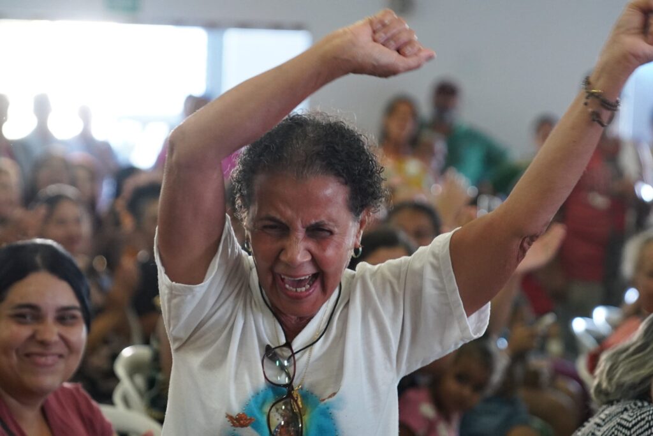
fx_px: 1905
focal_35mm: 105
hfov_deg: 19.5
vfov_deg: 13.0
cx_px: 326
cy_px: 218
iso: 4000
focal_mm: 70
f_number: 2.8
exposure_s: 1/250
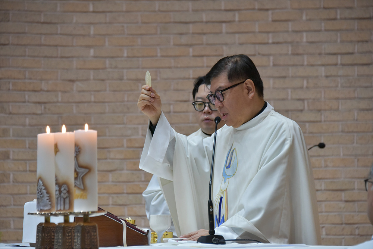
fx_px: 1865
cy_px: 124
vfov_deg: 7.6
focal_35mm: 180
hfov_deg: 11.4
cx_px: 186
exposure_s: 1/200
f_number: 5.6
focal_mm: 180
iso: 3600
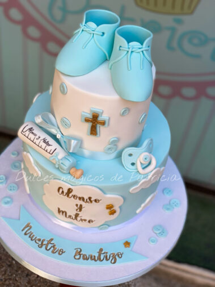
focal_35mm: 52
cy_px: 144
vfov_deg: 36.8
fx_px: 430
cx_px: 108
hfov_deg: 28.0
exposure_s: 1/372
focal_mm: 6
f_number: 2
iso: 20
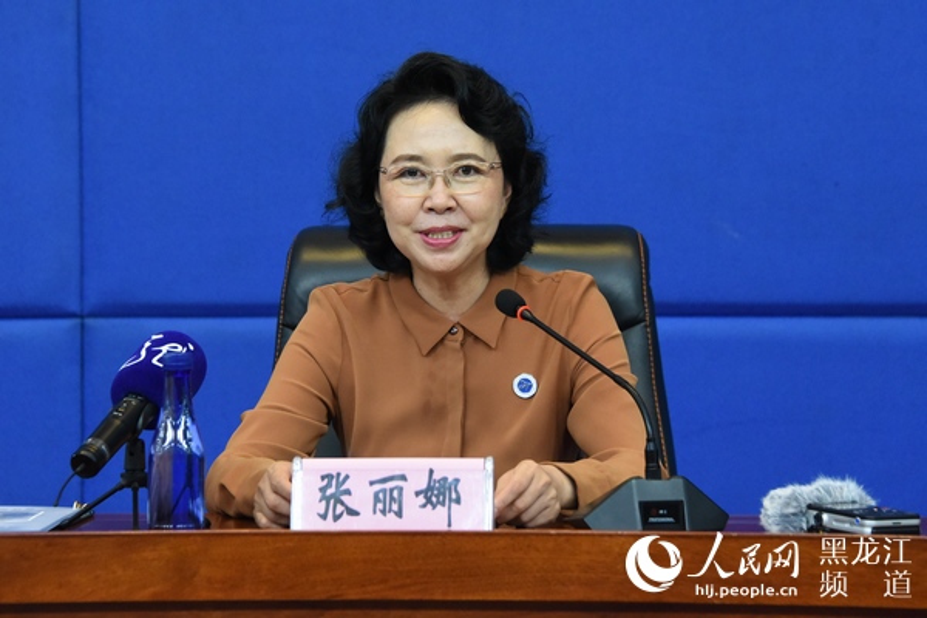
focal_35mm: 125
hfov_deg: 16.4
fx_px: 3218
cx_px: 464
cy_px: 309
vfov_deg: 11.0
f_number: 6.3
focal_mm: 125
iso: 5000
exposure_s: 1/125
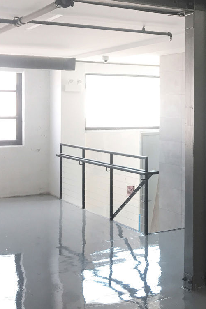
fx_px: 532
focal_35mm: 62
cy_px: 112
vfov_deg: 32.2
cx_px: 235
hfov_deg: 20.7
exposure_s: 1/40
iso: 25
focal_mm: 3.99
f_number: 1.8
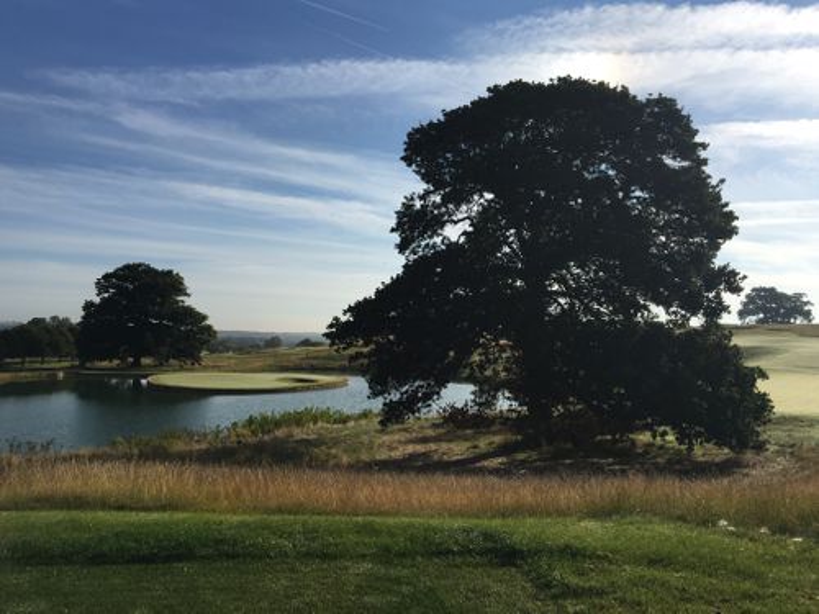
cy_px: 307
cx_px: 410
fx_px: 686
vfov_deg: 48.2
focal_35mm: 29
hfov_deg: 61.7
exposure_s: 1/3077
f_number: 2.2
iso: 25
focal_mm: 4.15
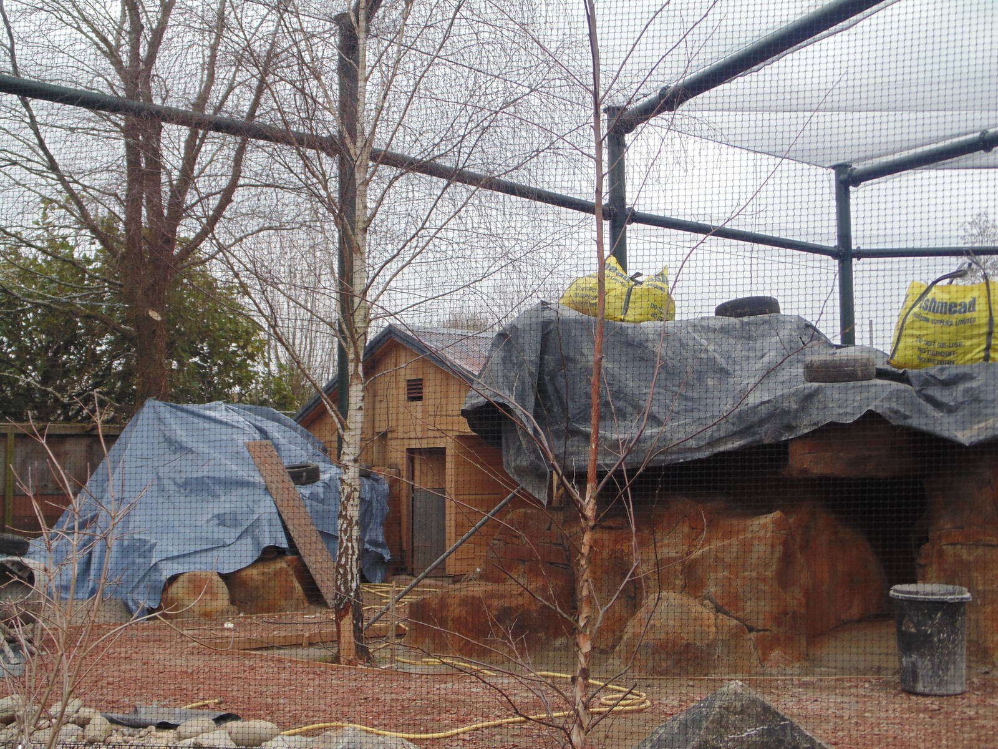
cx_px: 499
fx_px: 1182
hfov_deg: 45.8
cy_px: 374
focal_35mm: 41
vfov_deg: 35.1
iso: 80
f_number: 3.6
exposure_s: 1/50
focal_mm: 7.4
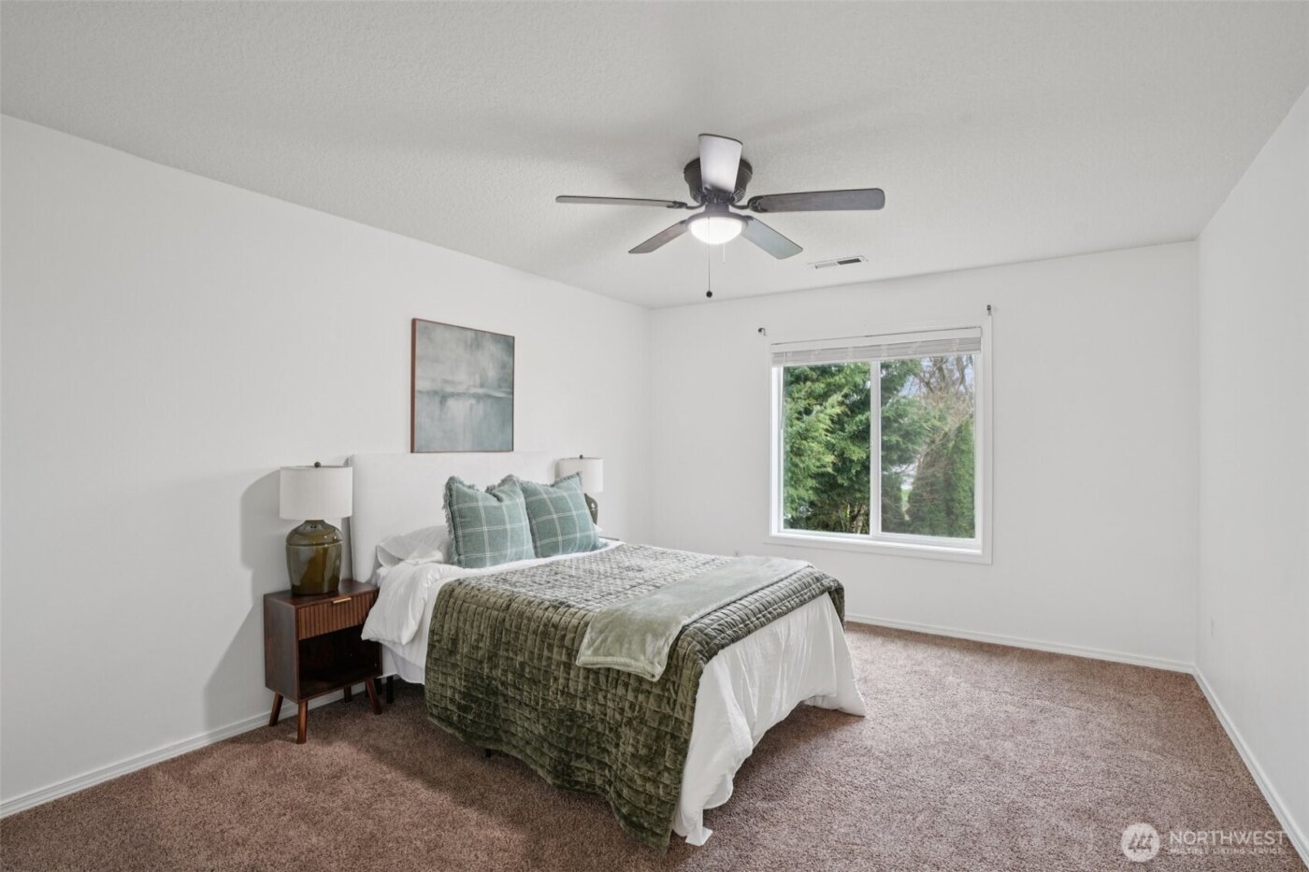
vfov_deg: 73.7
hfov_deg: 96.7
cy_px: 436
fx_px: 582
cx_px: 654
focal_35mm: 16
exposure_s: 1/4
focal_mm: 16
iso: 400
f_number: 8
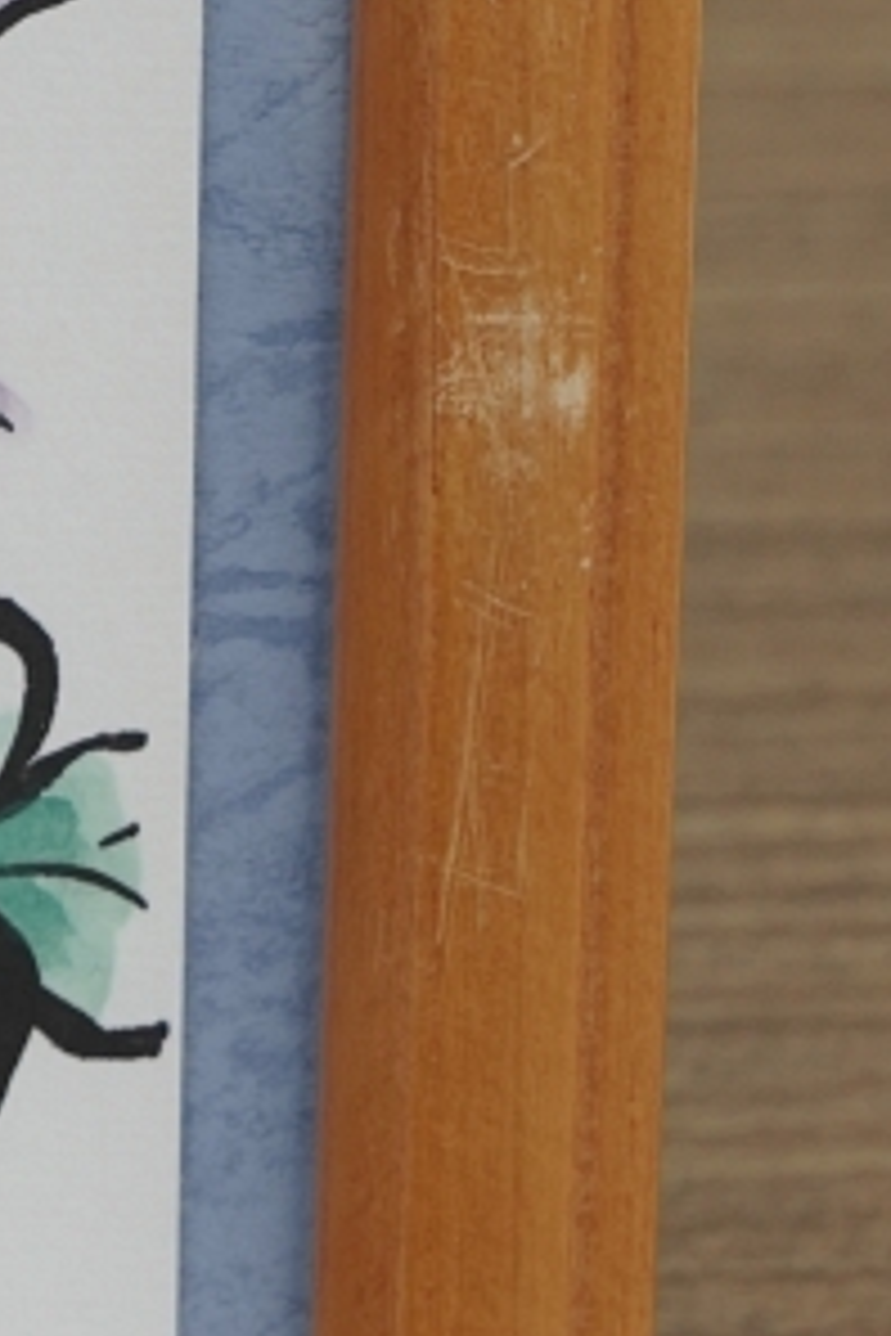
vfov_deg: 6.3
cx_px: -657
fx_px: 12139
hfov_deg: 4.2
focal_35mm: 327
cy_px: 373
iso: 1250
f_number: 8
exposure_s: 1/50
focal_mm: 81
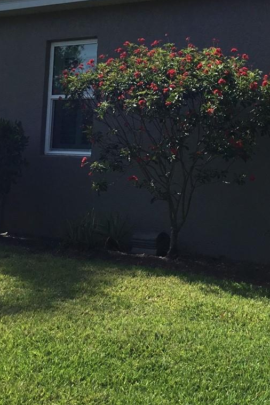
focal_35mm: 68
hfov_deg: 20.0
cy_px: 130
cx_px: 163
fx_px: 765
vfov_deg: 29.4
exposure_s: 1/1894
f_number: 2.4
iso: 25
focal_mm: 3.3
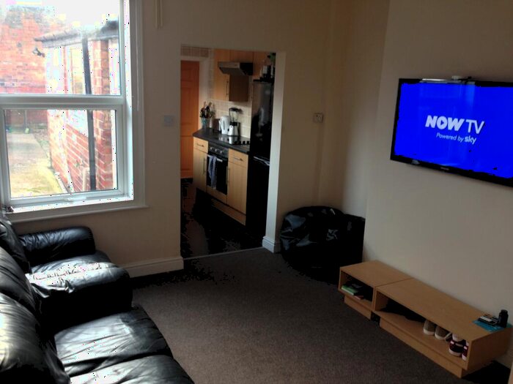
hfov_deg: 55.4
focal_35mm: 33
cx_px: 256
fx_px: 489
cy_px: 192
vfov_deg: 42.9
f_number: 2.4
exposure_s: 1/20
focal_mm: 4.12
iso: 64
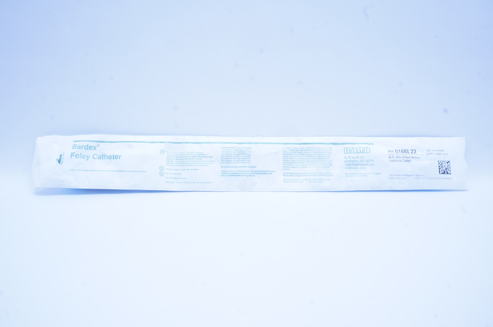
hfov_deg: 67.4
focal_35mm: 27
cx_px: 246
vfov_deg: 47.8
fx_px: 369
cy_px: 164
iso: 400
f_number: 16
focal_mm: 18
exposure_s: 1/10
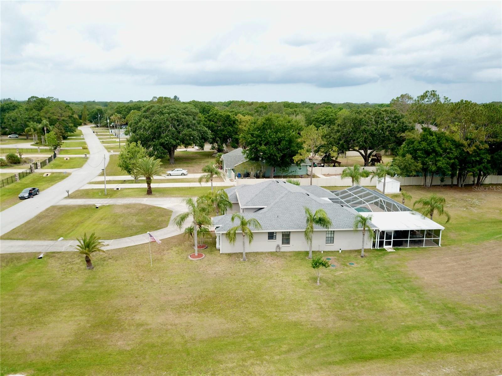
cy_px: 188
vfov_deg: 53.1
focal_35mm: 26
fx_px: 377
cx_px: 251
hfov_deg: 67.3
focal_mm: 4.73
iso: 100
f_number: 2.2
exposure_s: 1/694
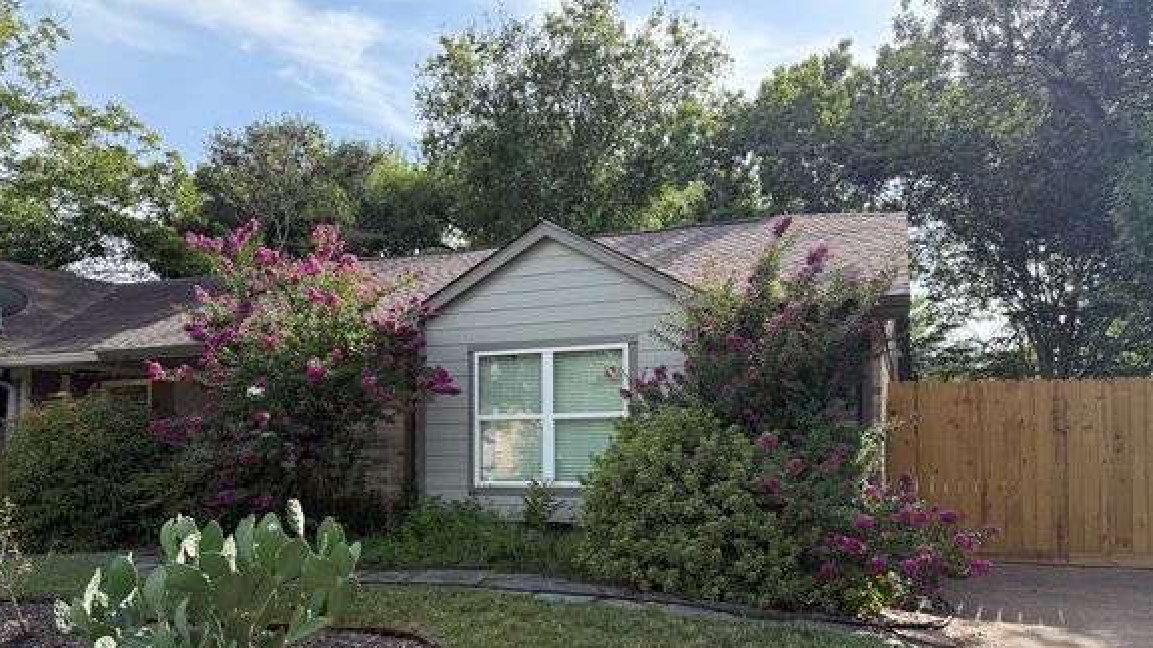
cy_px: 428
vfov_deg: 42.3
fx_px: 825
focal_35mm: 27
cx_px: 573
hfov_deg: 69.9
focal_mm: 6.76
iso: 100
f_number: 1.78
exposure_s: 1/1522
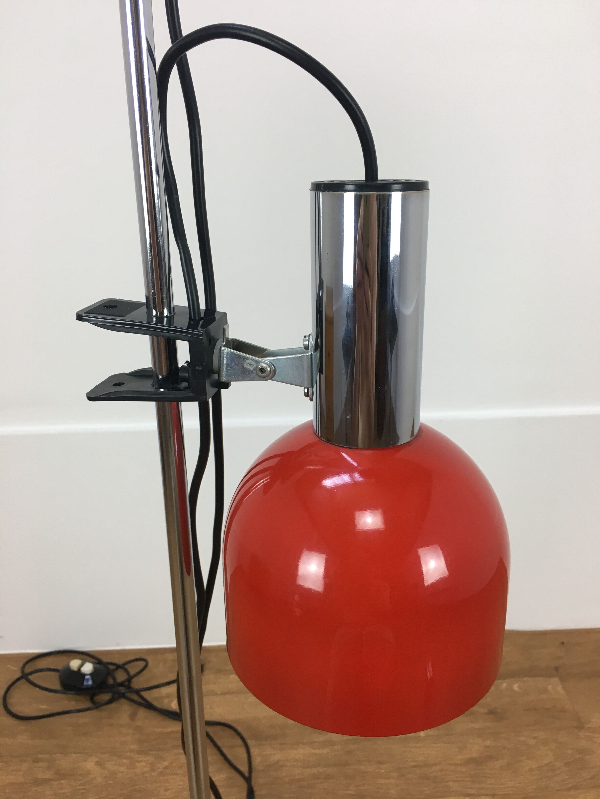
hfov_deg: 48.2
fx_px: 670
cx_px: 300
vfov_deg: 61.7
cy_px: 400
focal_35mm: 29
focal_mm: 4.15
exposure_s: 1/33
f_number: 2.2
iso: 32
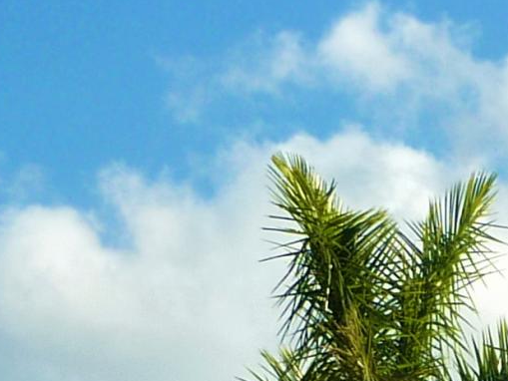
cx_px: 910
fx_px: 4154
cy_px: 1087
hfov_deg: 6.8
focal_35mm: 283
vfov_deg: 5.0
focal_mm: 7.9
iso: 80
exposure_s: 1/500
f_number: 4.5
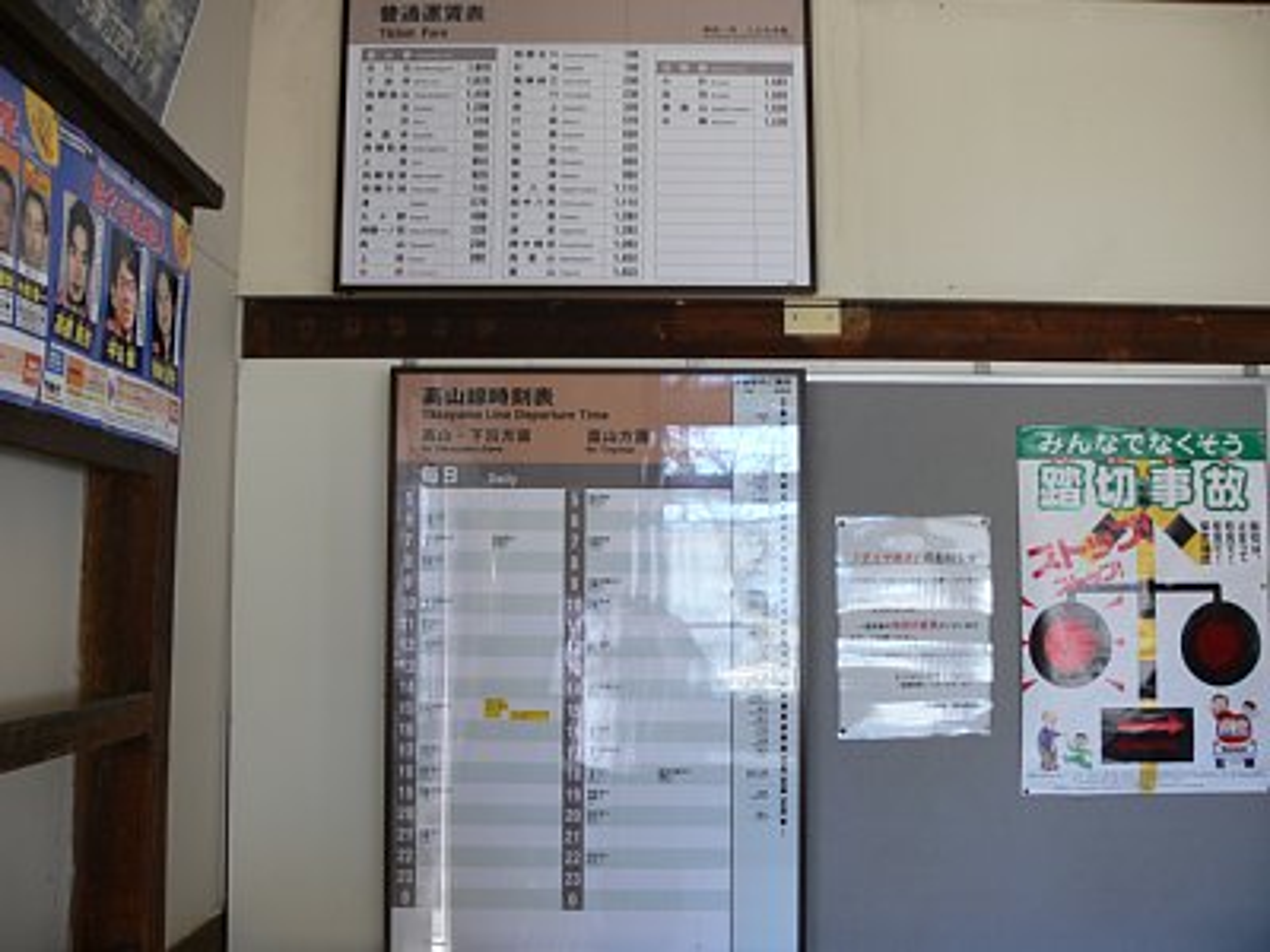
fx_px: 1284
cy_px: 476
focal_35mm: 35
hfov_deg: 52.6
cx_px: 635
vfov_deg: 40.7
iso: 80
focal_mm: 7.4
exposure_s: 1/40
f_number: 2.8
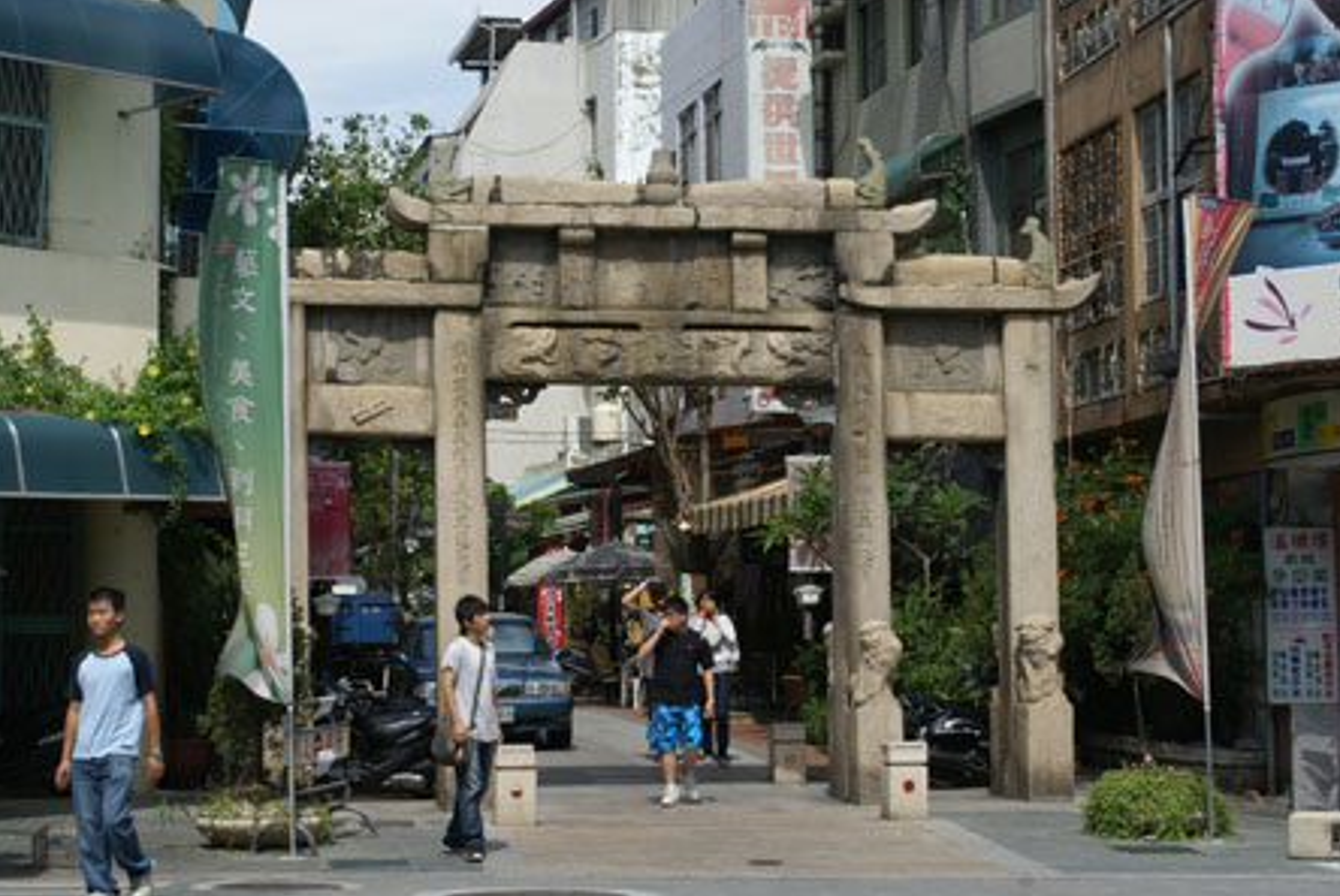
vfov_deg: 18.0
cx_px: 673
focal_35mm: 76
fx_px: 2832
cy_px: 445
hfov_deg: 26.6
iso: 100
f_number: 13
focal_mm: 50
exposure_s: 1/160
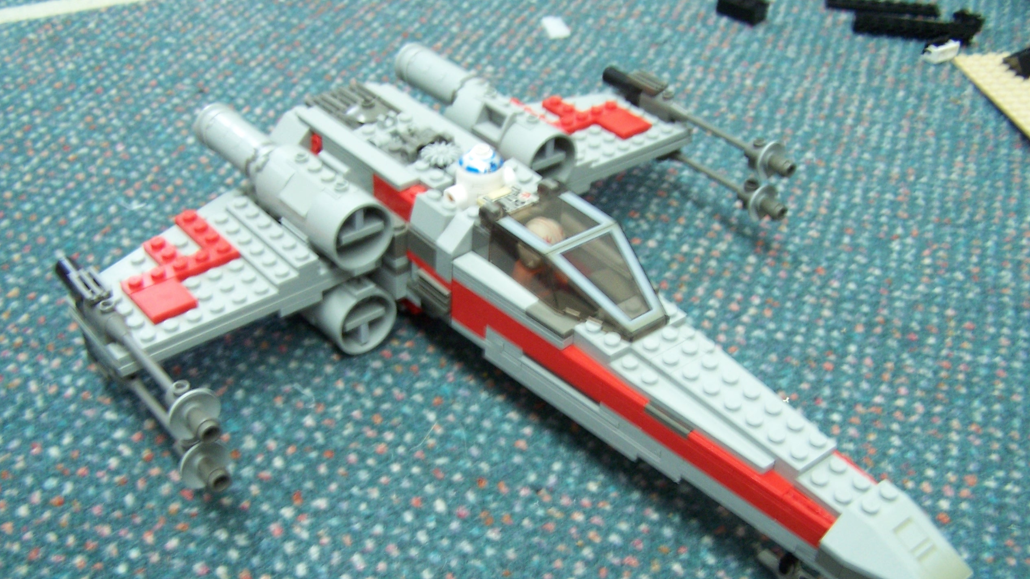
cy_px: 381
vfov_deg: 28.2
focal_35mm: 42
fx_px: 1147
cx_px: 517
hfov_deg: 48.4
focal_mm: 6.3
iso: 140
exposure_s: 1/8
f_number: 2.8
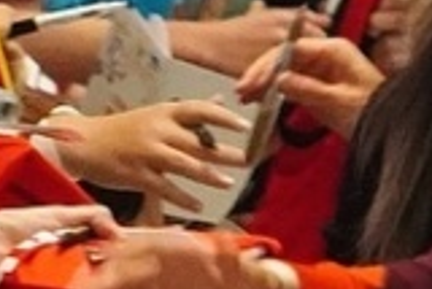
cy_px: 124
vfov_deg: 1.0
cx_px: -84
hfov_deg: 1.4
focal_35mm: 1422
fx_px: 17079
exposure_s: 1/125
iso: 12800
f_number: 6.3
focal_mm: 237
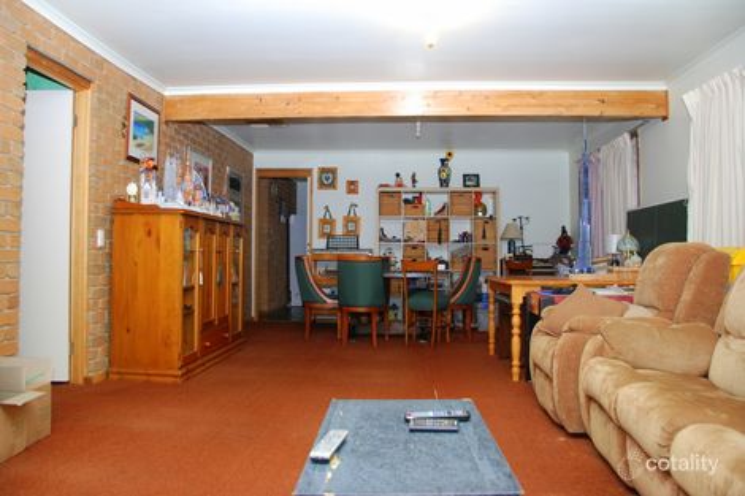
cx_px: 372
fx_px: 559
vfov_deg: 47.9
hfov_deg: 67.4
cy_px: 248
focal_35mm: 27
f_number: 4
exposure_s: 1/60
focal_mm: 18
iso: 400
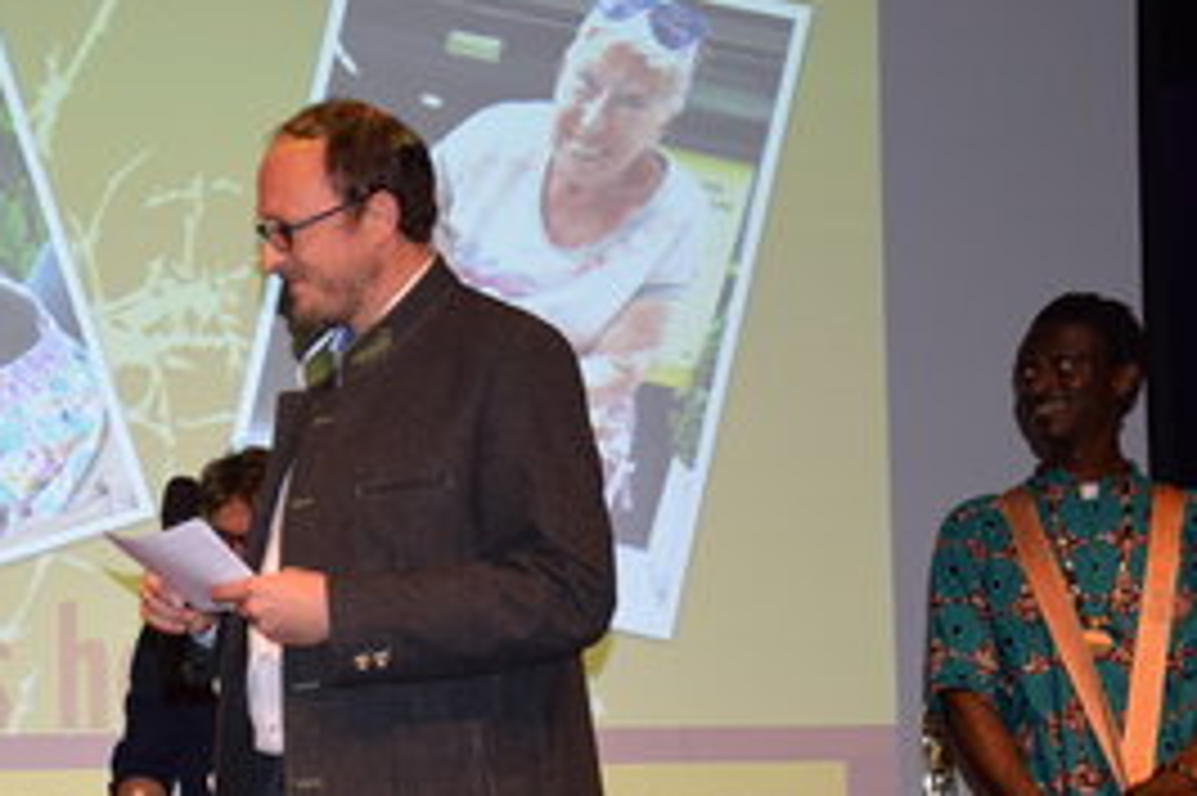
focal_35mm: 92
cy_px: 675
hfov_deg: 21.7
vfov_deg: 14.7
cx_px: 140
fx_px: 3057
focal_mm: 34
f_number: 4.2
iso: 800
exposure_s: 1/80
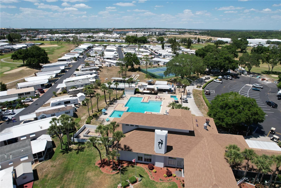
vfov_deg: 57.2
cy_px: 94
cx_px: 140
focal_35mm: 22
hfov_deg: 78.6
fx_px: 172
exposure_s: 1/3200
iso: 150
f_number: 2.8
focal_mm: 8.38
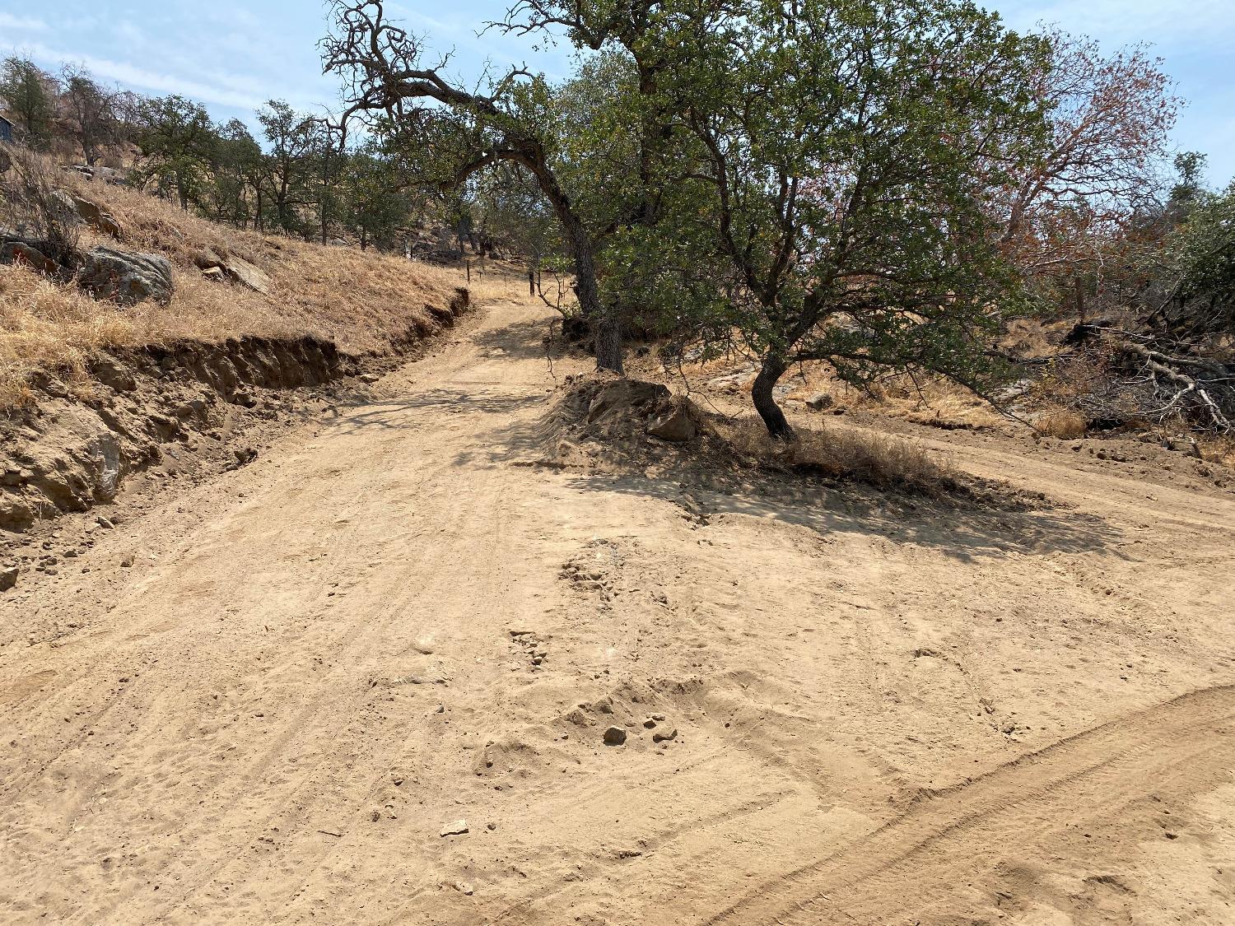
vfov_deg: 53.1
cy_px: 463
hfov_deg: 67.3
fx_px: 928
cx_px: 618
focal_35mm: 26
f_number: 1.8
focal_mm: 4.25
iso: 32
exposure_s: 1/2890
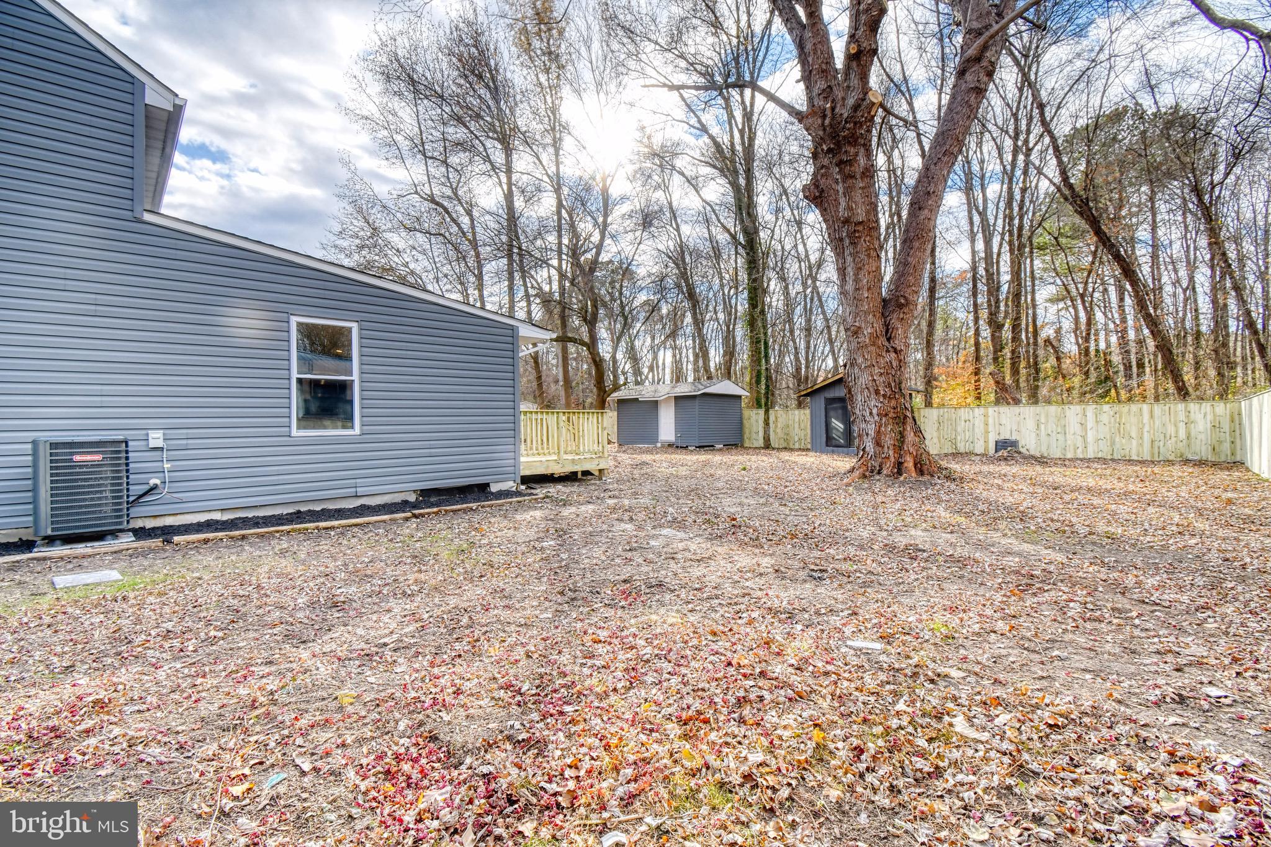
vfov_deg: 77.3
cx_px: 636
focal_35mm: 15
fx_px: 530
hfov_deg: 100.4
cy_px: 424
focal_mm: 10
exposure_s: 1/1000
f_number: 16
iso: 1250
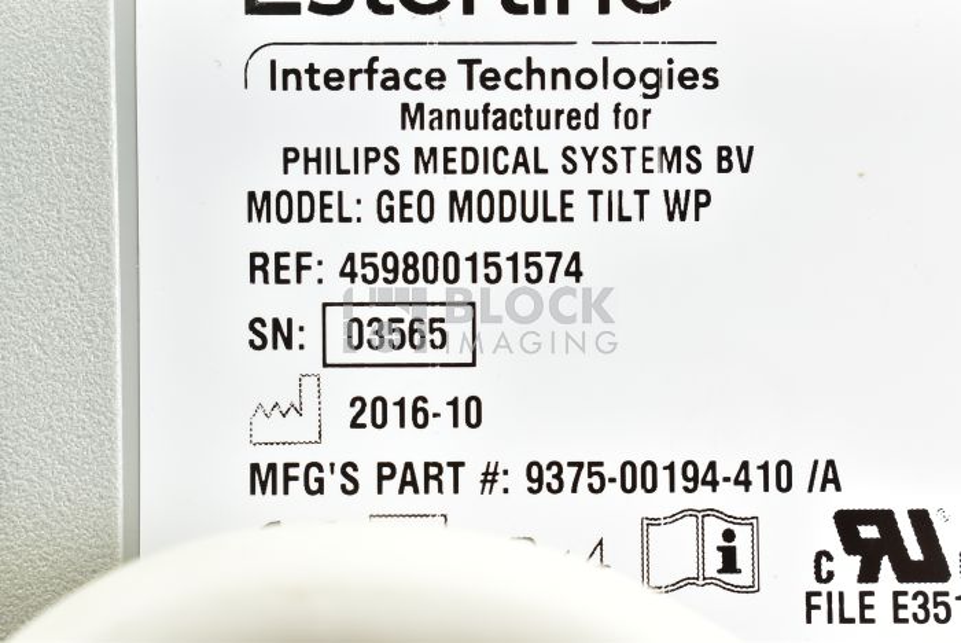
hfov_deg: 24.6
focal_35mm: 82
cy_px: 322
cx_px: 480
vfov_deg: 16.6
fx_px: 2204
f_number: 11
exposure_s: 1/160
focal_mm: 55
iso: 400
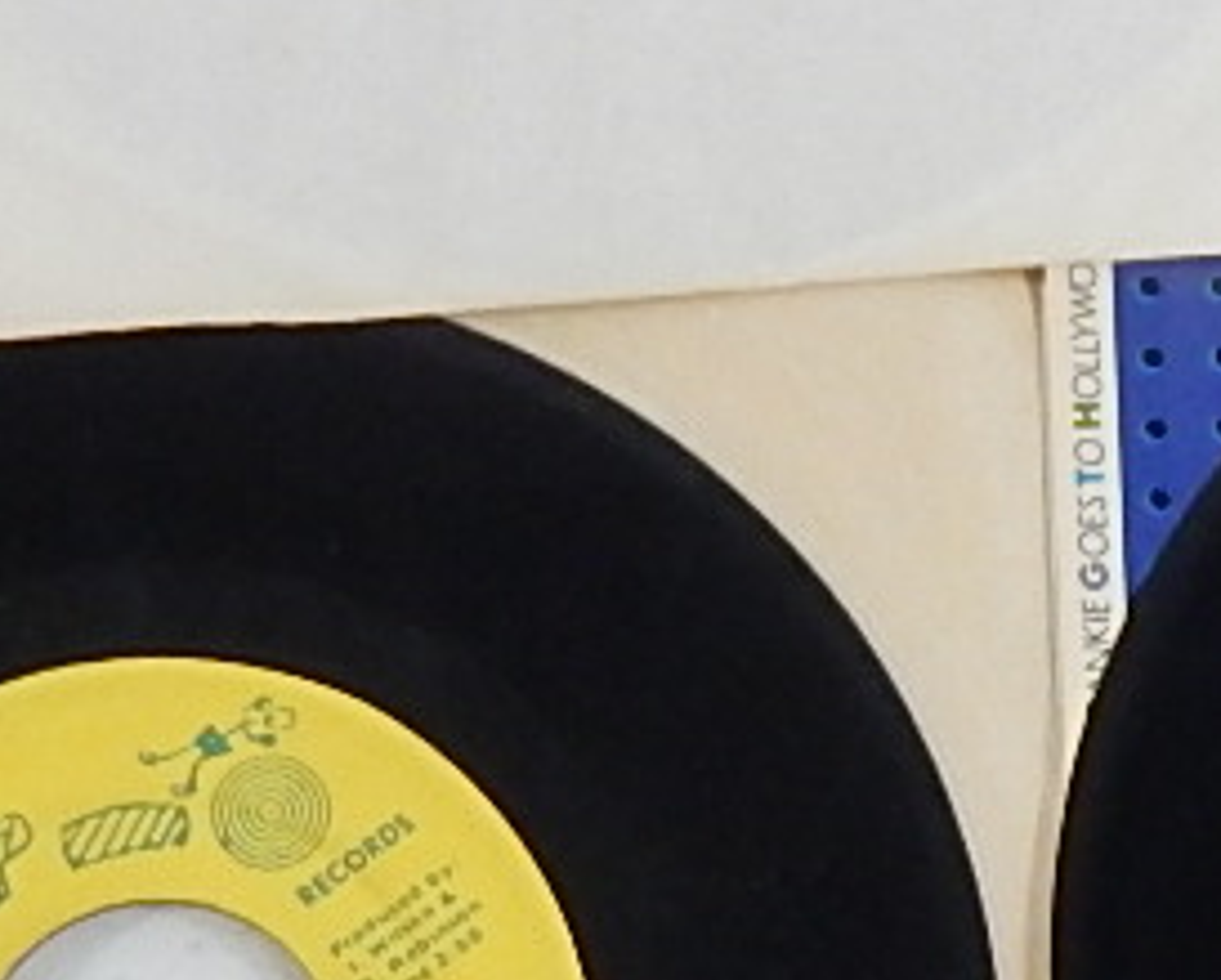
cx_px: 1212
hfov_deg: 11.9
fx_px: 5788
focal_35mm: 160
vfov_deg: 9.5
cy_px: 1342
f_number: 3.2
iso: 320
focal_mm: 5.1
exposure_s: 1/30
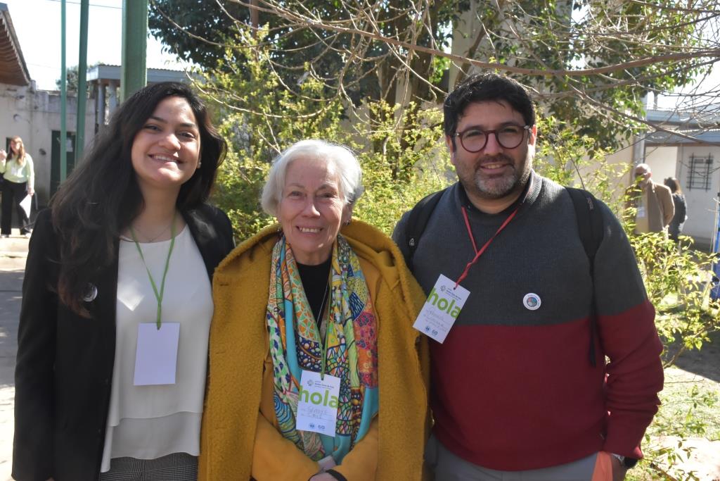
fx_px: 810
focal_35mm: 40
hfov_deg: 47.9
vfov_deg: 33.0
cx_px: 360
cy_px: 240
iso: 1600
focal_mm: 27
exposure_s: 1/500
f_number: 11
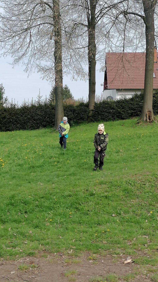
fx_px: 387
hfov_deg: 23.0
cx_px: 72
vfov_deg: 39.9
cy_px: 139
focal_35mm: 52
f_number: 1.8
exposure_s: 1/831
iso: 50
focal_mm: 4.75
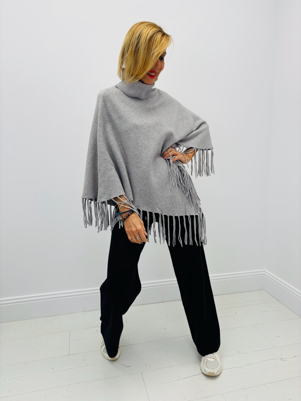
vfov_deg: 67.3
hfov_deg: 53.1
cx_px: 150
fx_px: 301
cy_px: 200
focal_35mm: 26
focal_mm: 5.96
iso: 40
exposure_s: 1/233
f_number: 1.6
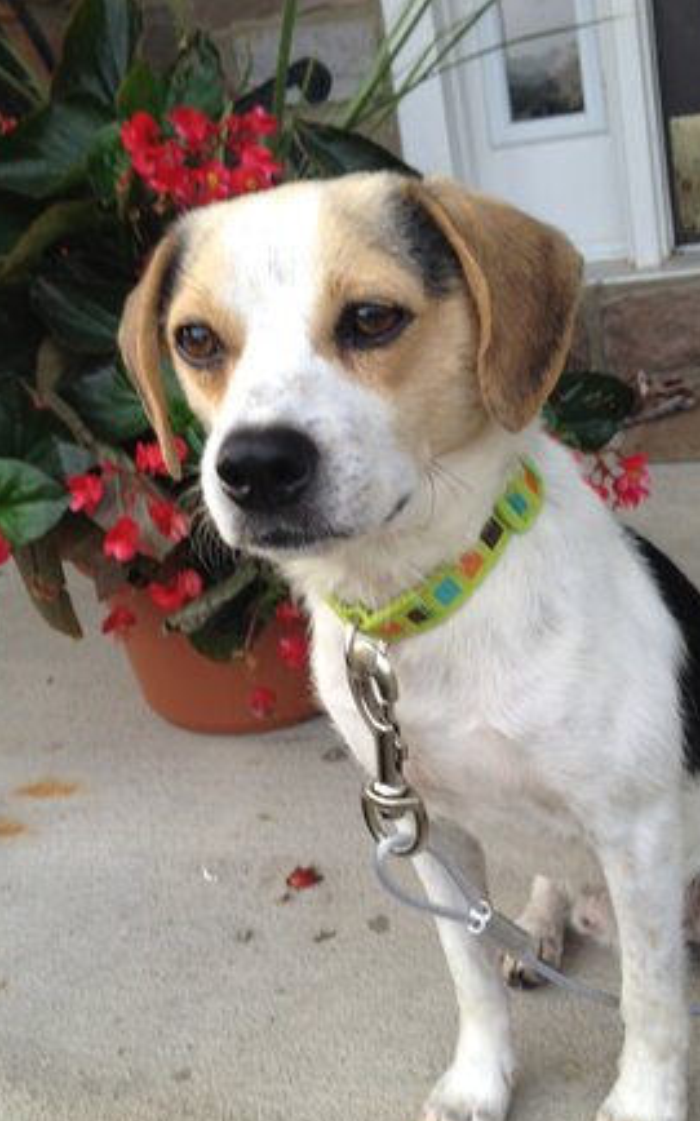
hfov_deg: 31.2
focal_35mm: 41
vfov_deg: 48.2
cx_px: 369
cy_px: 576
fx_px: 1252
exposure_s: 1/166
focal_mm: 4.28
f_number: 2.4
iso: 64
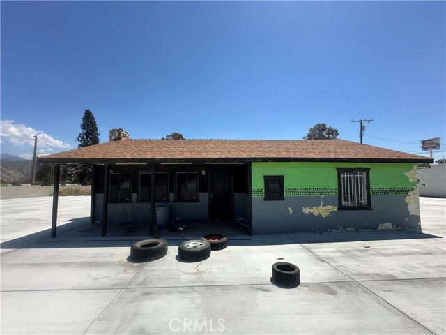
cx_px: 223
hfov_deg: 102.1
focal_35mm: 14
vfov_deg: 85.7
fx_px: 180
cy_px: 168
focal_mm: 2.22
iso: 50
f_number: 2.2
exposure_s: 1/1689
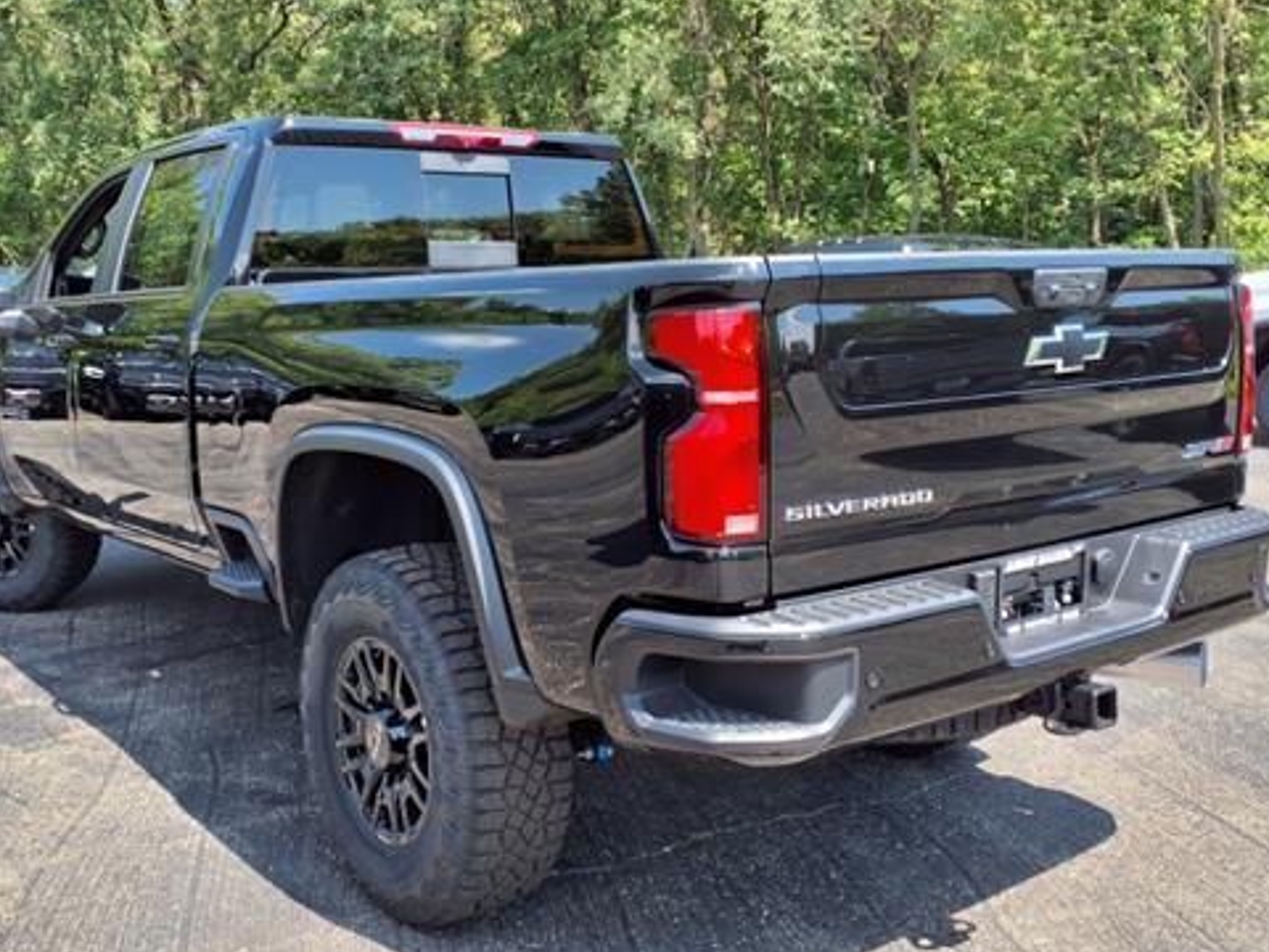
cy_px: 370
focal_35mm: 36
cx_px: 547
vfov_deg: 39.5
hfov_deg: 51.2
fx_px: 1320
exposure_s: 1/526
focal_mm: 3.58
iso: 40
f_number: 1.9
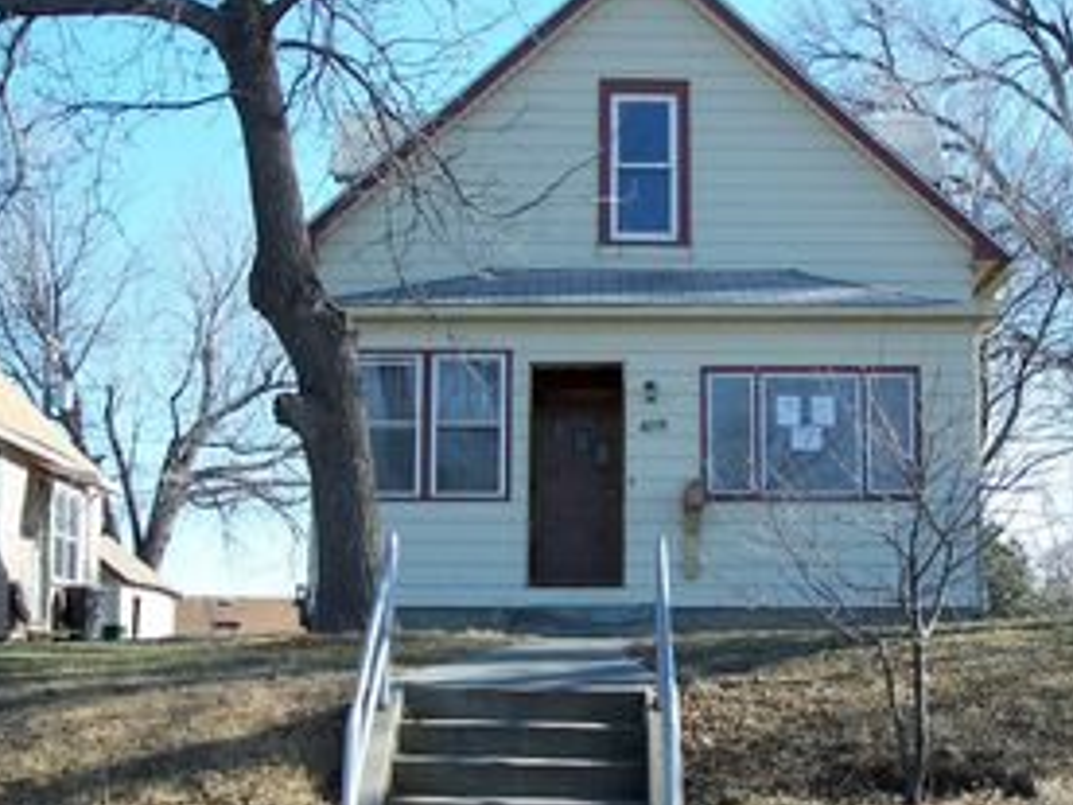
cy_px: 404
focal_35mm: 74
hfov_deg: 26.3
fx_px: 2294
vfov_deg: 19.9
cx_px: 641
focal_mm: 9.8
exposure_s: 1/500
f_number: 3.1
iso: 80
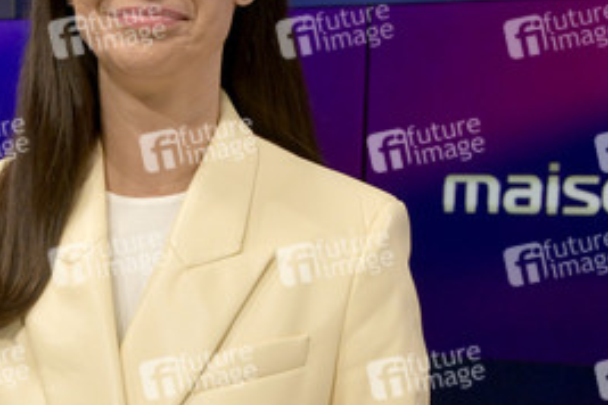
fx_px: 912
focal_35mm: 54
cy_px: 89
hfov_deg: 35.9
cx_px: 138
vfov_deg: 24.7
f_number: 6.3
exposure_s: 1/250
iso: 1600
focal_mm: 32
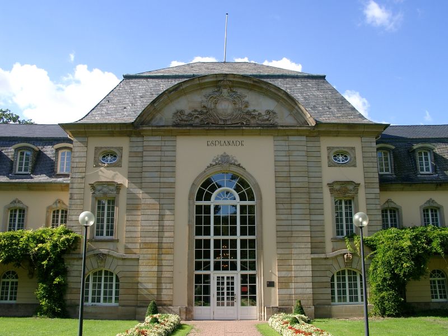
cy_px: 168
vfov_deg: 41.8
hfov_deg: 54.0
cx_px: 224
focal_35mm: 34
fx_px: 440
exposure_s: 1/419
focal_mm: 7.13
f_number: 4
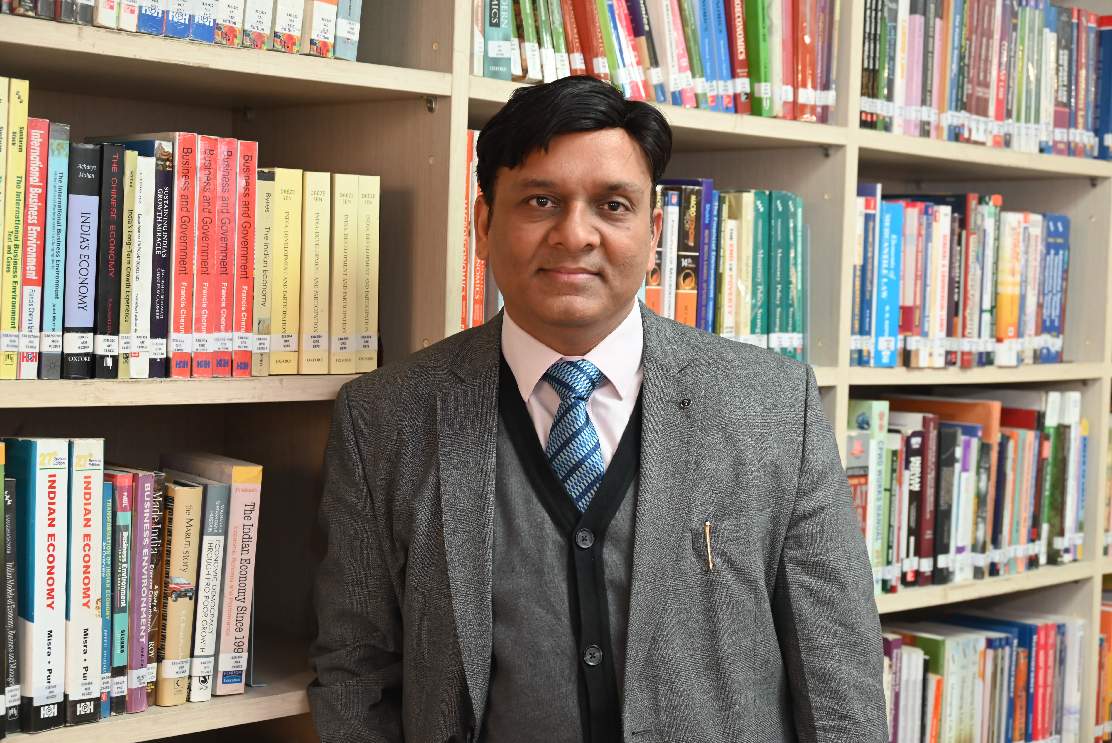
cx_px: 556
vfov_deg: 23.8
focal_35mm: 57
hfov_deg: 35.0
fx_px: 1761
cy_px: 372
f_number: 5.6
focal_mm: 57
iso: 1800
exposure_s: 1/60
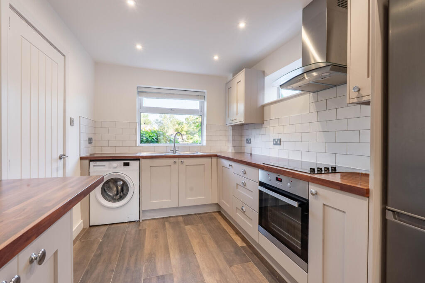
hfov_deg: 95.0
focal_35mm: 16
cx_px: 212
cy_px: 142
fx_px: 195
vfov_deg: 72.1
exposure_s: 1/250
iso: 320
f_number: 8
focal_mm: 16.5
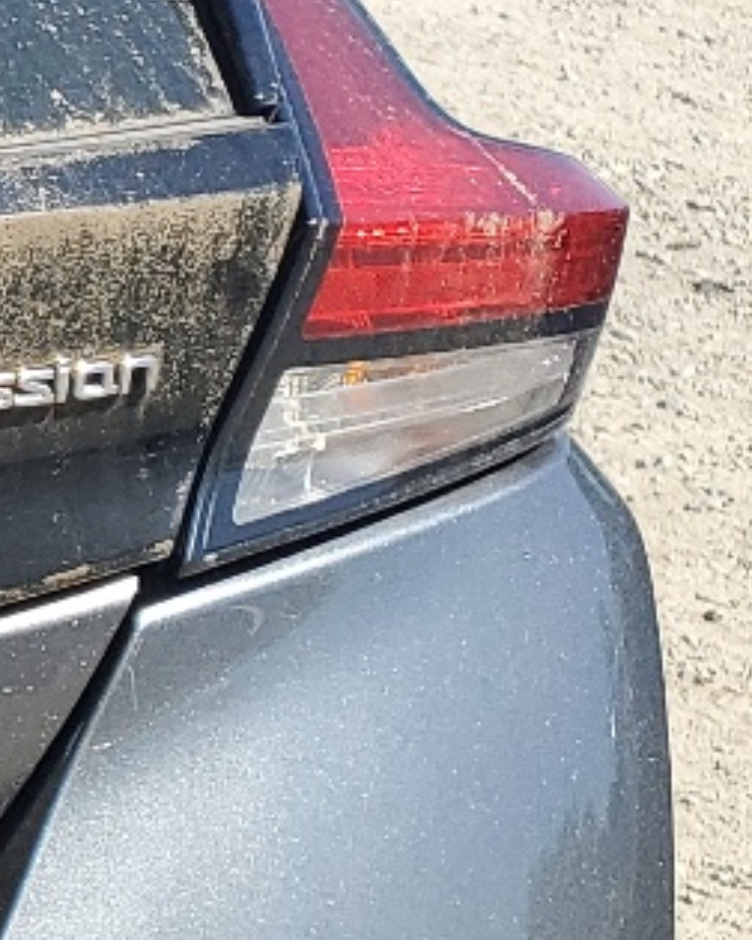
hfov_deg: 9.8
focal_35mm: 129
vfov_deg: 14.9
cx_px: -1313
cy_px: 492
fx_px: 3589
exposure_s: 1/1667
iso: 50
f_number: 1.5
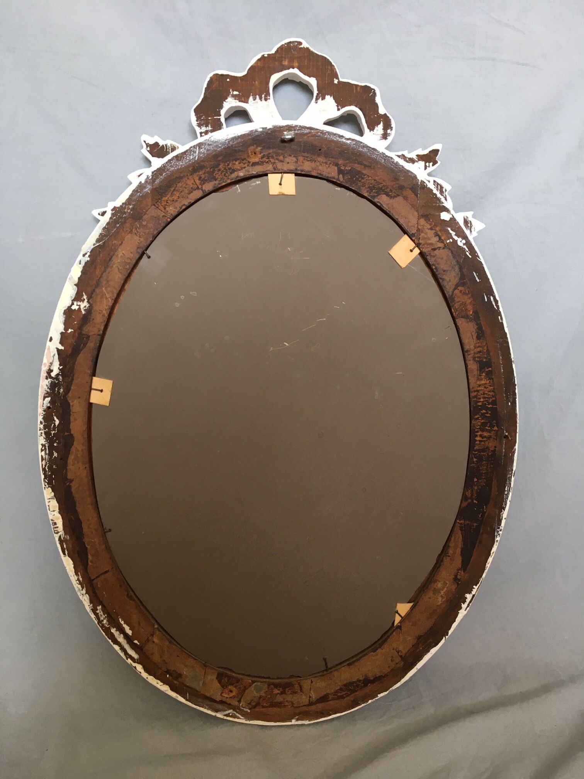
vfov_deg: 61.7
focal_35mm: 29
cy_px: 390
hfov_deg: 48.2
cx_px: 292
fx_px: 652
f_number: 2.2
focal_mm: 4.15
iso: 64
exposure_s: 1/33
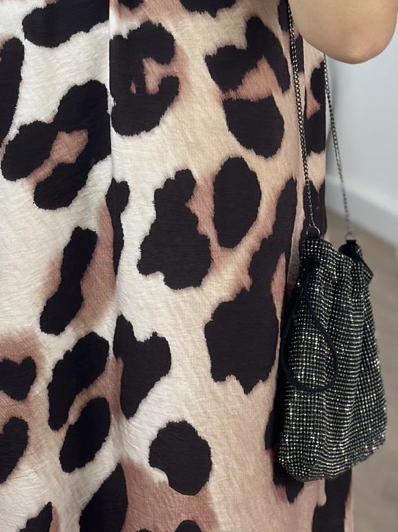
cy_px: 202
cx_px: 155
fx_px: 1626
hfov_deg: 13.9
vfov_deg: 18.5
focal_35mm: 106
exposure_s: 1/159
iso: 64
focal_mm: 6.86
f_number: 1.78
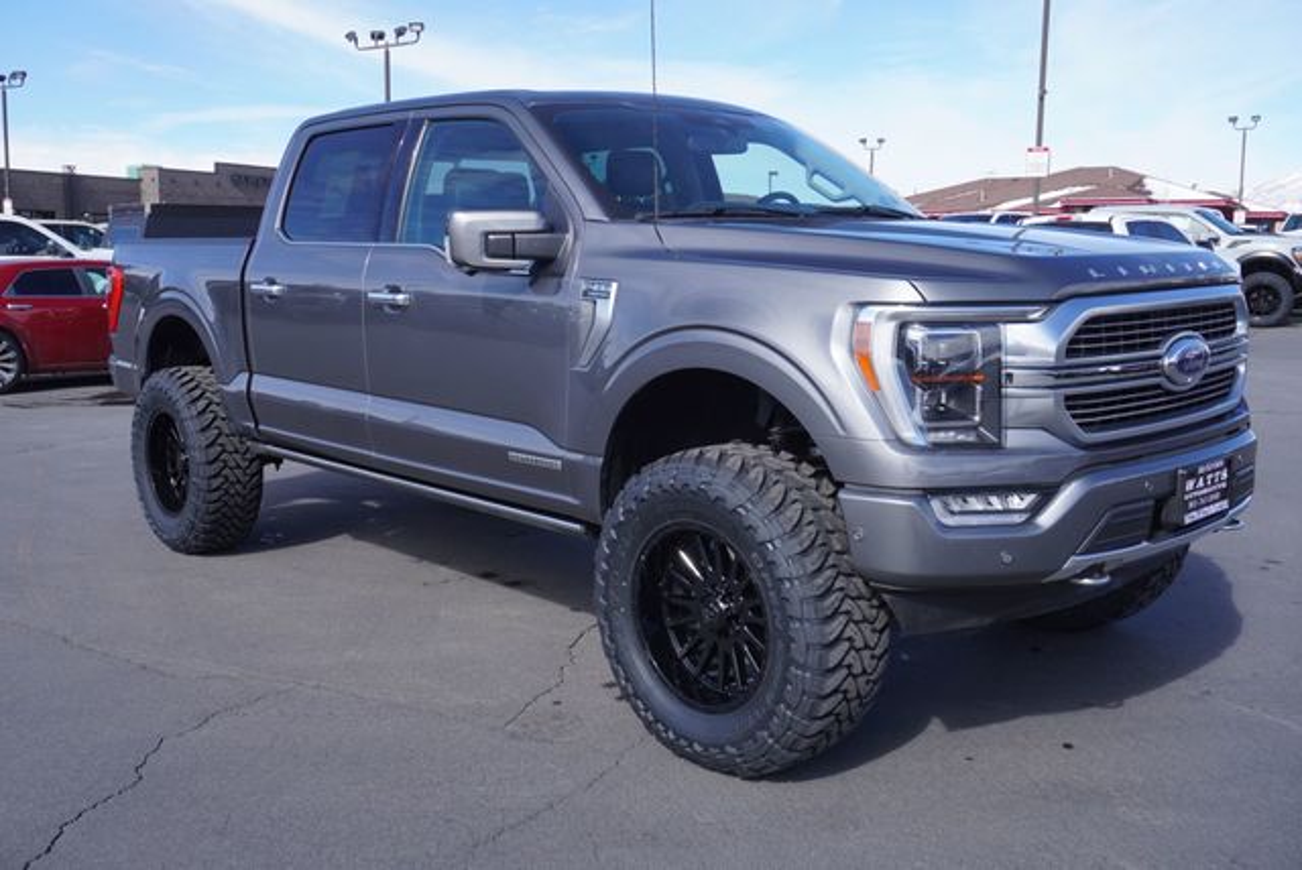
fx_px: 1249
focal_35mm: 34
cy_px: 435
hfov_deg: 55.1
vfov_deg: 38.4
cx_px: 651
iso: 100
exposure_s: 1/200
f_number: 8
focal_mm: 23
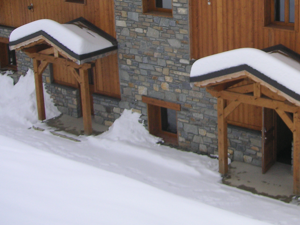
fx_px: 607
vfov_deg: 20.6
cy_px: 24
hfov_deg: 27.3
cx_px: 232
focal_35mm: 70
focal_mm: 6.1
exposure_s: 1/750
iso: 50
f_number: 2.8
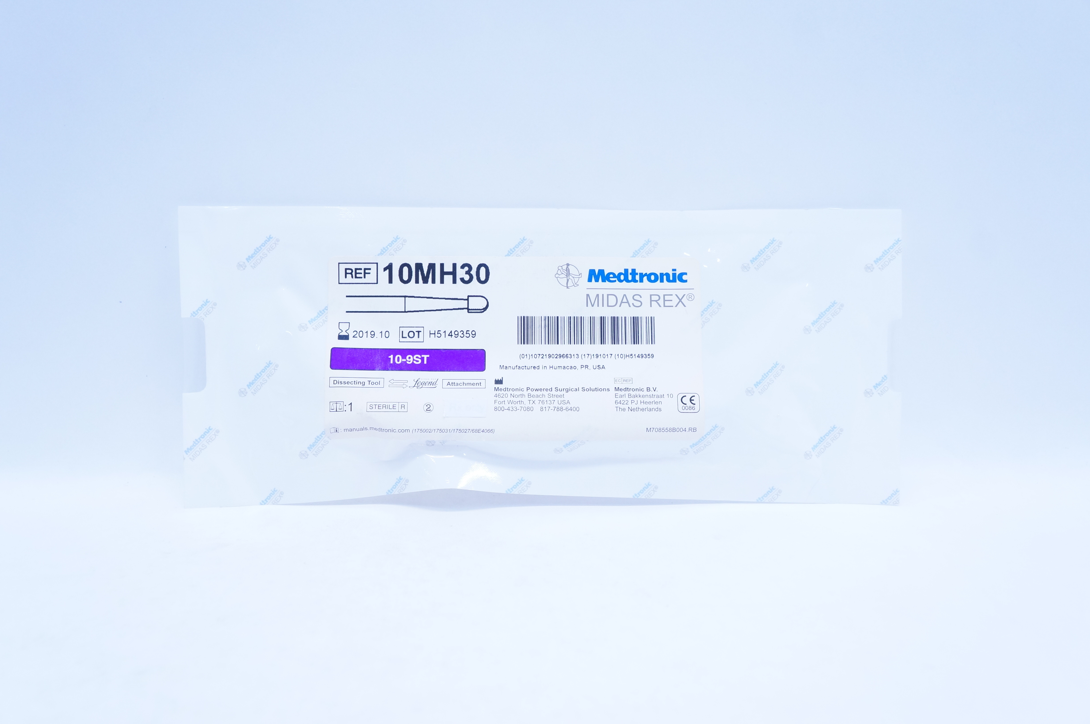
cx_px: 545
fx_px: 1089
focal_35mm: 36
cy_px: 362
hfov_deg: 53.2
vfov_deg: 36.8
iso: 800
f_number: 5.6
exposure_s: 1/160
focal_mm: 24
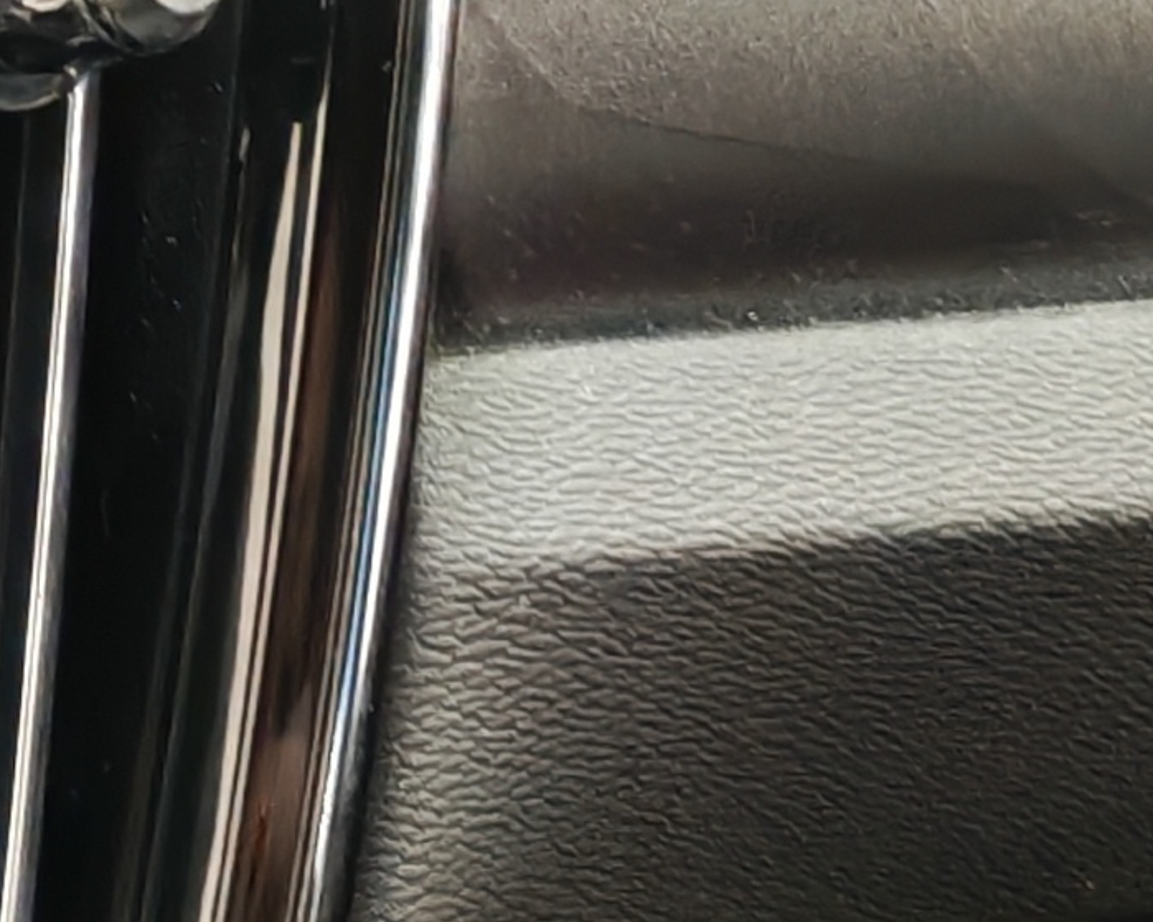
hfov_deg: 9.2
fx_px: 6244
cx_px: -1823
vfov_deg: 8.4
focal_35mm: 183
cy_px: 549
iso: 1925
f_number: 1.9
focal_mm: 6.12
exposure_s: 1/33.3
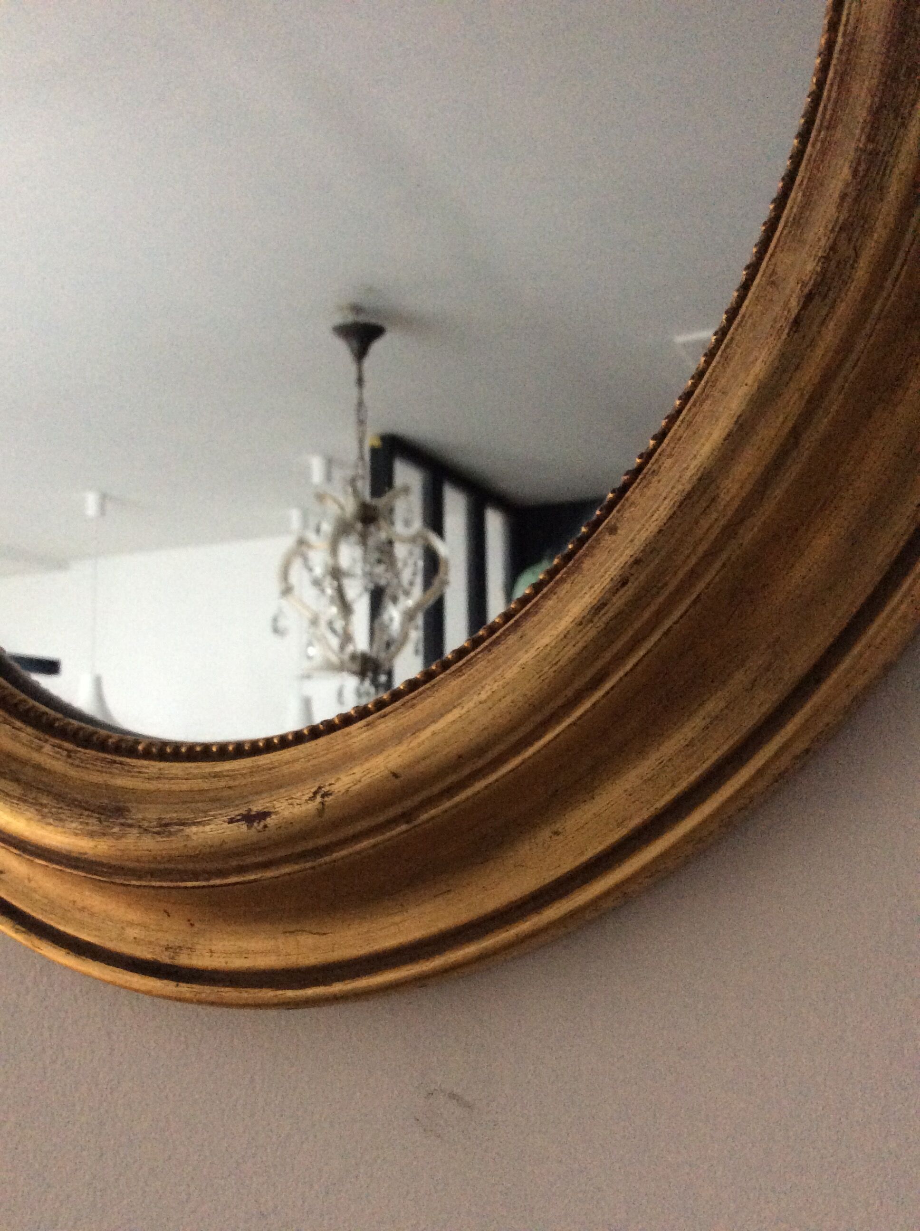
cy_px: 616
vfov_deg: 56.9
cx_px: 460
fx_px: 1137
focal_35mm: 32
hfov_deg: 44.1
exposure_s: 1/17
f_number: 2.4
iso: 320
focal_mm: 3.3
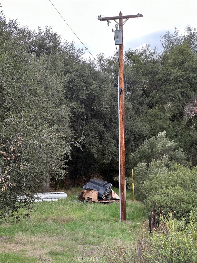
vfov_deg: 25.3
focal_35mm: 77
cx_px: 98
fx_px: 584
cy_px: 132
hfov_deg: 19.1
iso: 32
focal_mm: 9
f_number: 2.8
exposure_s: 1/99
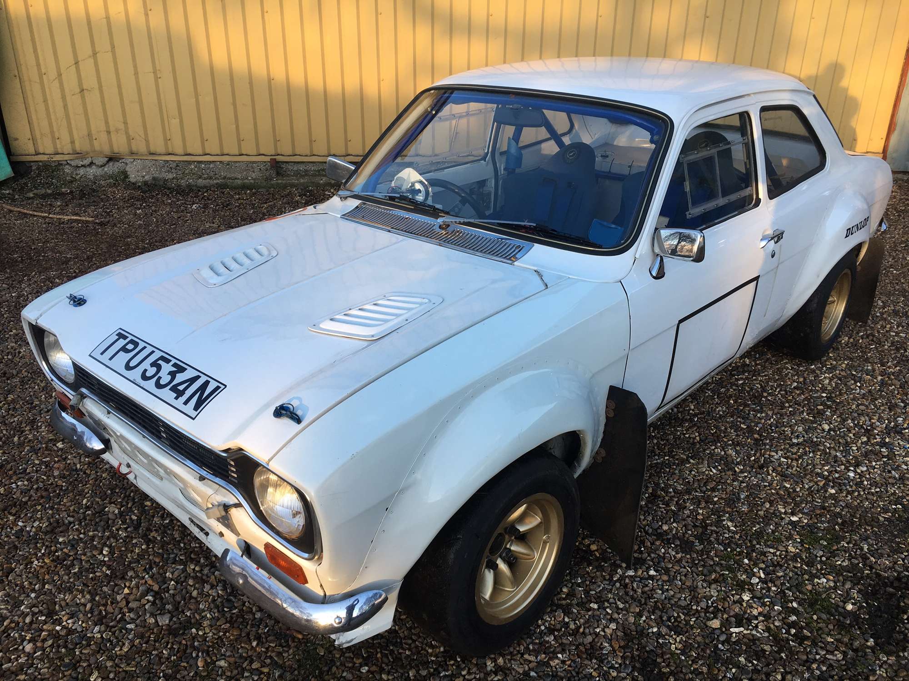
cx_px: 454
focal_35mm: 29
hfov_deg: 61.7
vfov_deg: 48.2
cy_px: 340
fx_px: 762
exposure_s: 1/133
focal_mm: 4.15
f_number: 2.2
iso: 25
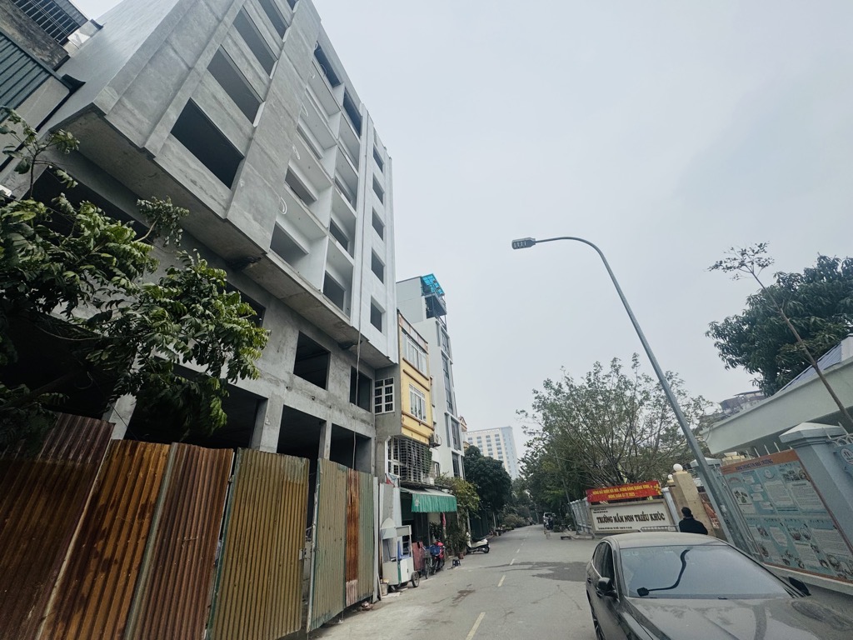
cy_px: 320
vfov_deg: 85.7
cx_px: 426
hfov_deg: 102.1
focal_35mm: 14
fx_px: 345
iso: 50
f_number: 2.2
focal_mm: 2.22
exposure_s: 1/2415
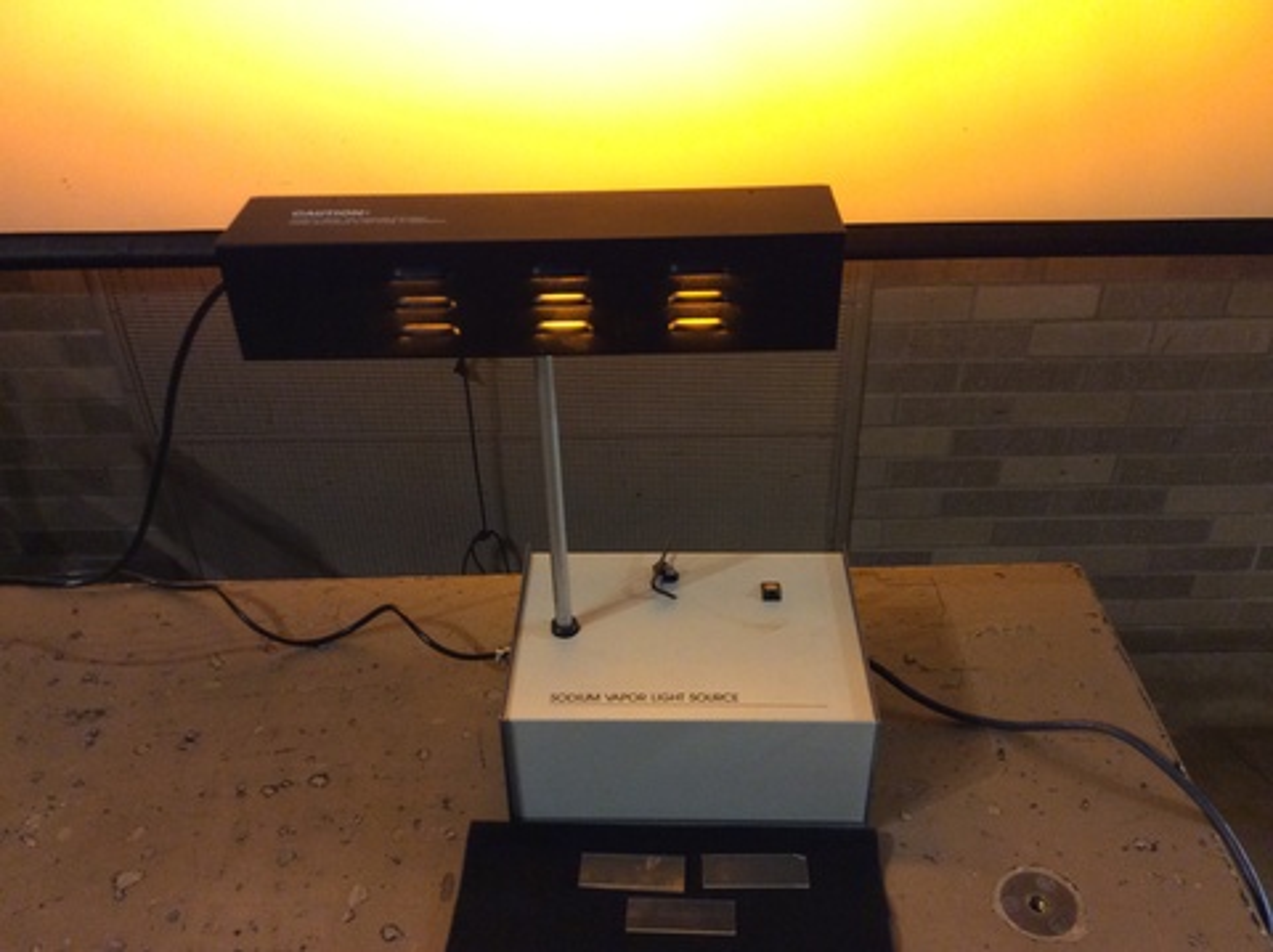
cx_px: 636
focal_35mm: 32
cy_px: 476
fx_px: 1176
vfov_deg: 44.1
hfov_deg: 56.9
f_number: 2.4
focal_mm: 3.3
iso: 250
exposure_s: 1/17
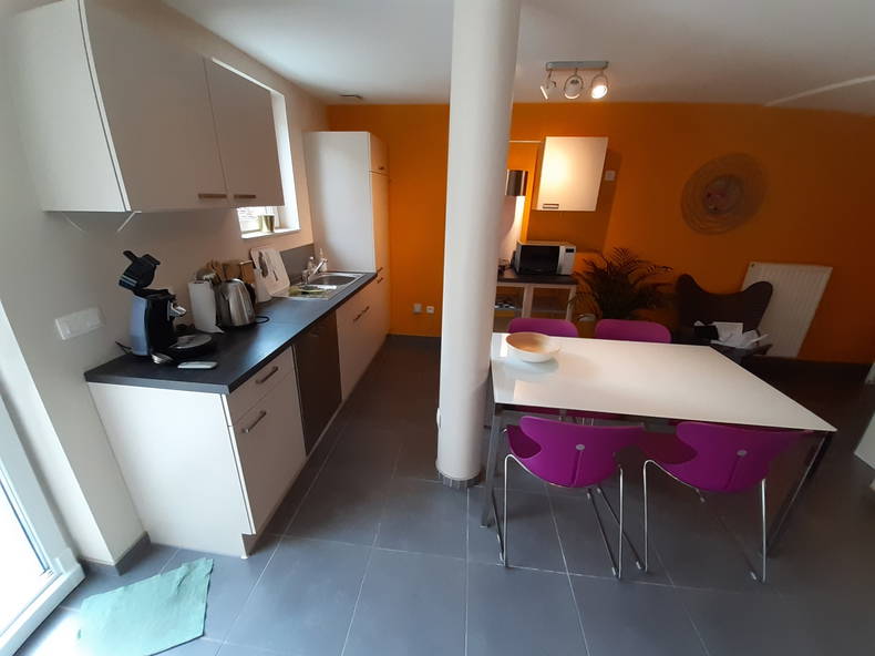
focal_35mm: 13
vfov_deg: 89.9
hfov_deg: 106.2
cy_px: 328
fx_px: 329
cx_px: 438
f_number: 2.2
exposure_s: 1/50
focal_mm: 1.13
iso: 125
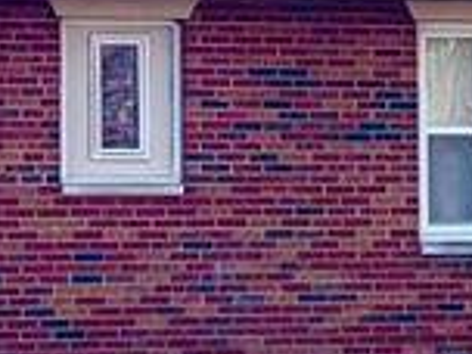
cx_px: 363
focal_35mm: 175
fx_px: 2386
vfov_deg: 8.4
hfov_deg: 11.3
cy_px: 6
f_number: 1.6
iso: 32
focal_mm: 4.2
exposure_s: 1/2747
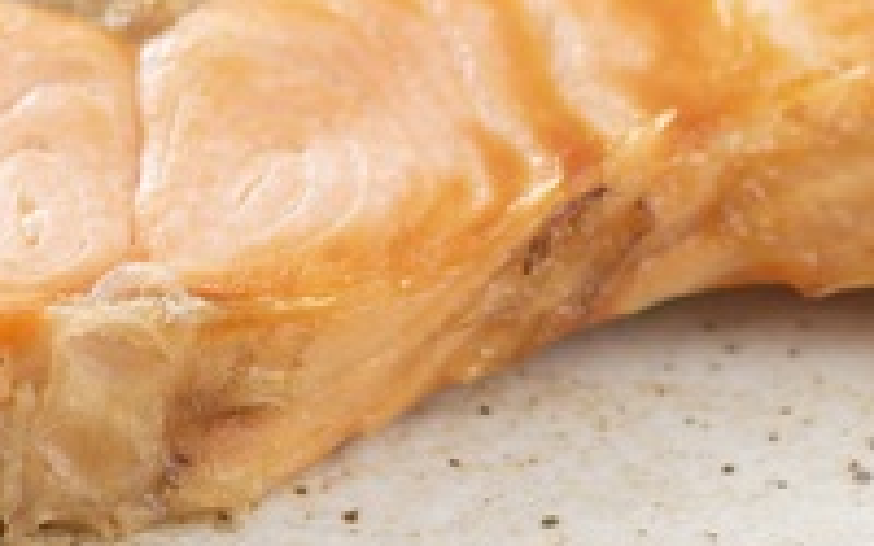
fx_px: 8146
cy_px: 59
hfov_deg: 6.1
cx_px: 385
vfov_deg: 3.8
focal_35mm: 342
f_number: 5.6
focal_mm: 105
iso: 50
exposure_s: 1/160
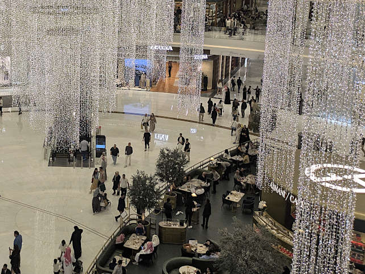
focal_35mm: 50
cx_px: 54
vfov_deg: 28.5
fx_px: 528
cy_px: 54
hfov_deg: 36.4
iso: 46
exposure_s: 1/100
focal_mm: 5.43
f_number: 1.89
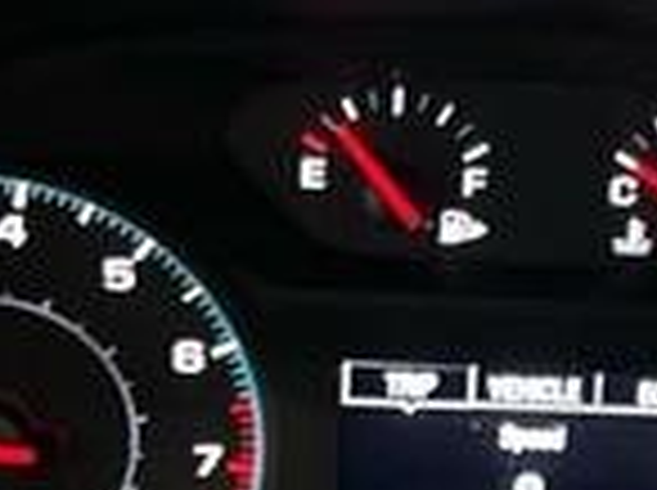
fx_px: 1705
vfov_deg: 16.2
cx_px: 536
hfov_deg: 21.5
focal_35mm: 90
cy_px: 405
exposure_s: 1/15
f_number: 1.5
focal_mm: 5.7
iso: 1250
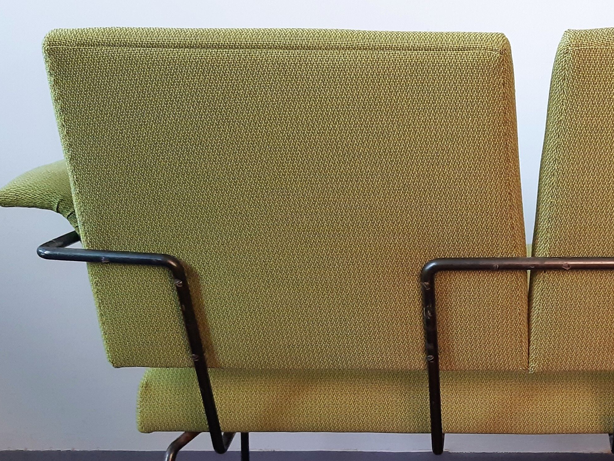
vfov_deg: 28.9
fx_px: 887
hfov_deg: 36.2
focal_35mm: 50
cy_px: 304
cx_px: 533
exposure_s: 1/50
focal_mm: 3.93
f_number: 1.7
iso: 200
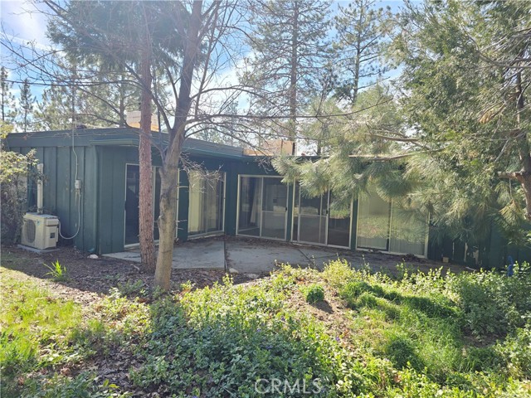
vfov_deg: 58.9
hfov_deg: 73.9
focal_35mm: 23
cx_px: 266
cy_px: 199
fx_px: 353
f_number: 1.7
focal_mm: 6.3
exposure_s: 1/445
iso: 12
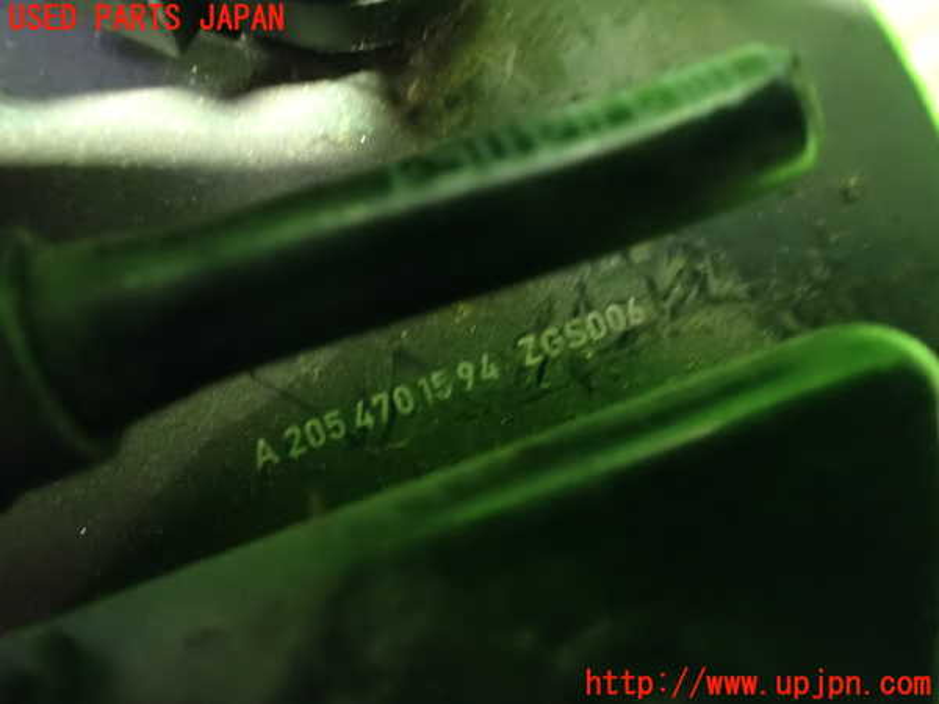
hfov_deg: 60.0
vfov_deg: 46.8
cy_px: 352
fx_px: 814
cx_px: 470
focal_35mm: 30
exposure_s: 1/10
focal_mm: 5.4
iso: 1600
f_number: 2.3
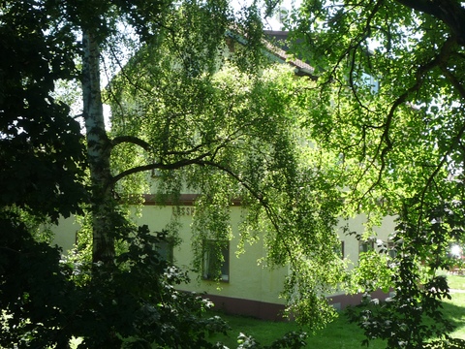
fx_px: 618
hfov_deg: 41.2
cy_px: 174
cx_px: 232
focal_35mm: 46
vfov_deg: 31.5
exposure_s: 1/125
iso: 100
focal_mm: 5.8
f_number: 4
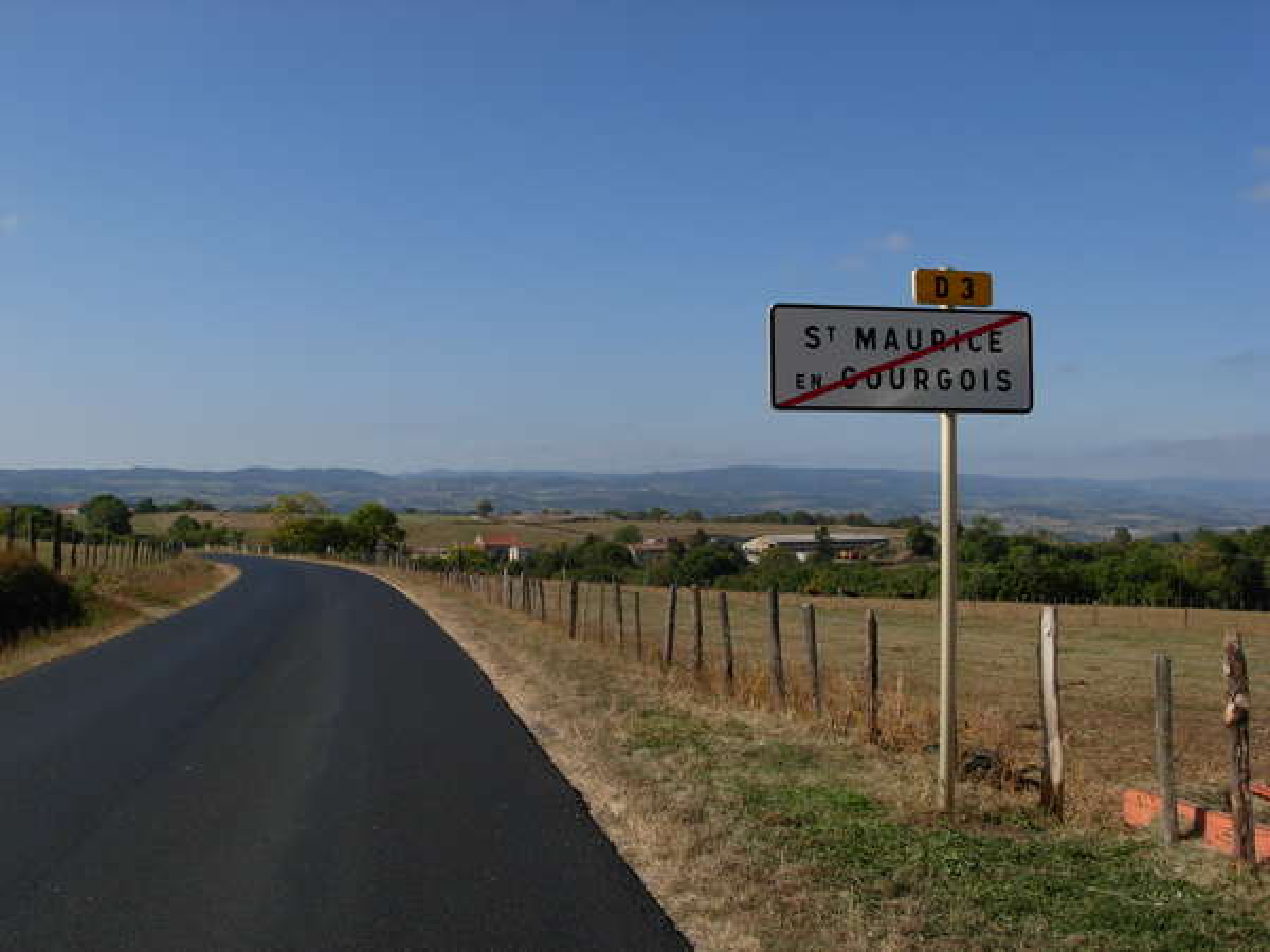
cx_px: 635
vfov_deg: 37.7
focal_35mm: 38
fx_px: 1394
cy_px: 476
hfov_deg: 49.0
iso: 79
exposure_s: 1/813
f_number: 4.9
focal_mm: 6.3
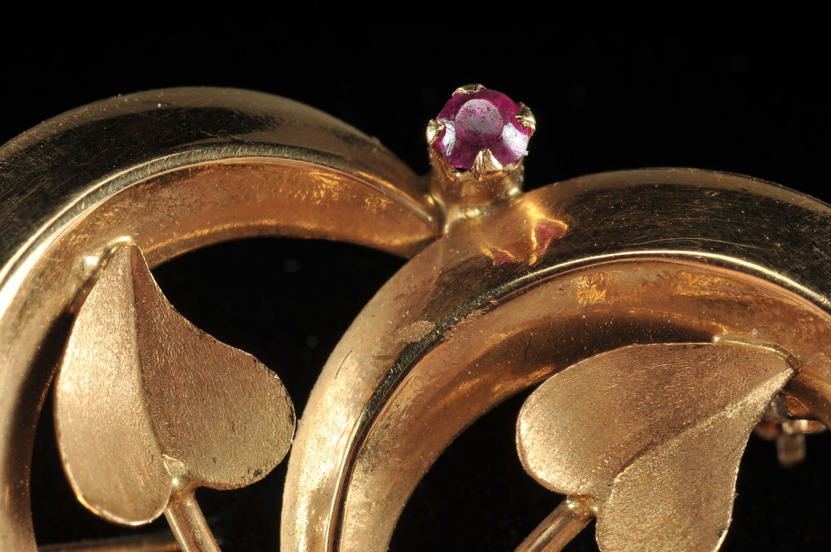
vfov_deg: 15.2
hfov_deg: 22.6
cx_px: 416
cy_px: 276
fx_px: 2075
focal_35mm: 90
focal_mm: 60
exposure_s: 1/250
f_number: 25
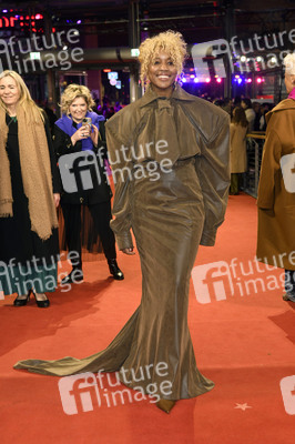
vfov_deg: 39.6
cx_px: 148
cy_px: 222
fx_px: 616
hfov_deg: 26.9
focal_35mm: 50
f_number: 5
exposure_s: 1/160
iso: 1250
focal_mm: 50
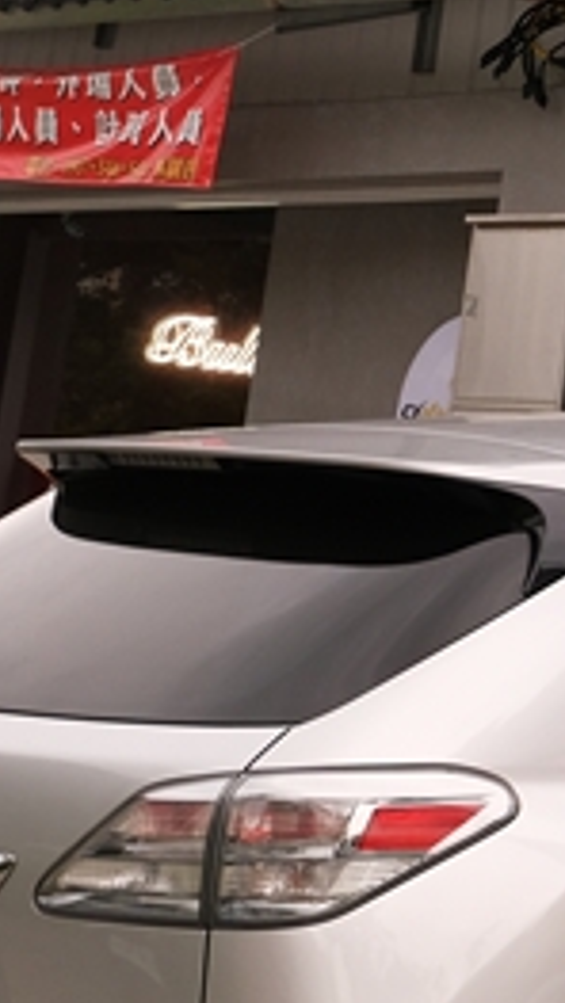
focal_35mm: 111
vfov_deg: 18.7
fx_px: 2955
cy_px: -50
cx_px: 928
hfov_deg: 10.4
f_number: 5
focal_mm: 20.8
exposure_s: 1/120
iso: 800
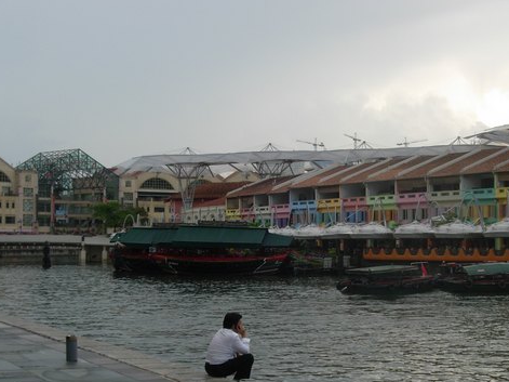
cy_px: 216
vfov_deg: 22.6
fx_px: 956
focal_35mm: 65
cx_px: 295
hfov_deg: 29.8
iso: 79
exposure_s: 1/222
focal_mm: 10.6
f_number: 5.4
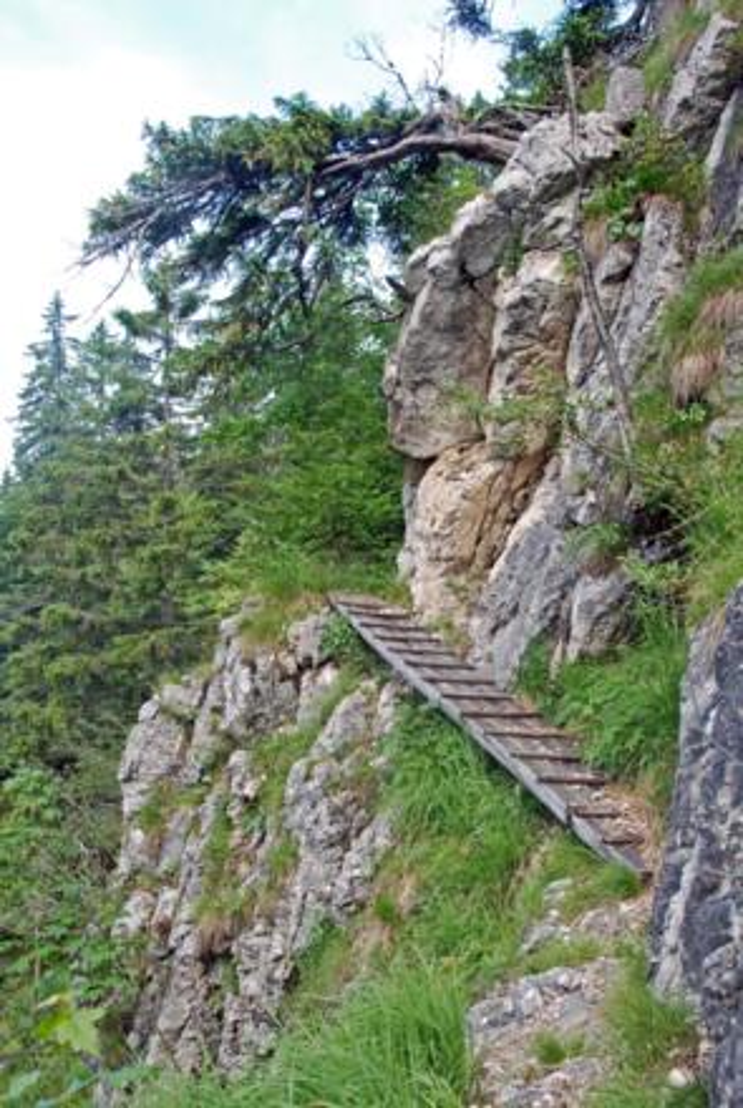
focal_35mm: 36
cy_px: 554
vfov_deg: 53.1
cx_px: 372
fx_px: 1110
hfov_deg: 37.0
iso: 160
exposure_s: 1/60
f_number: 6.3
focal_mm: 24
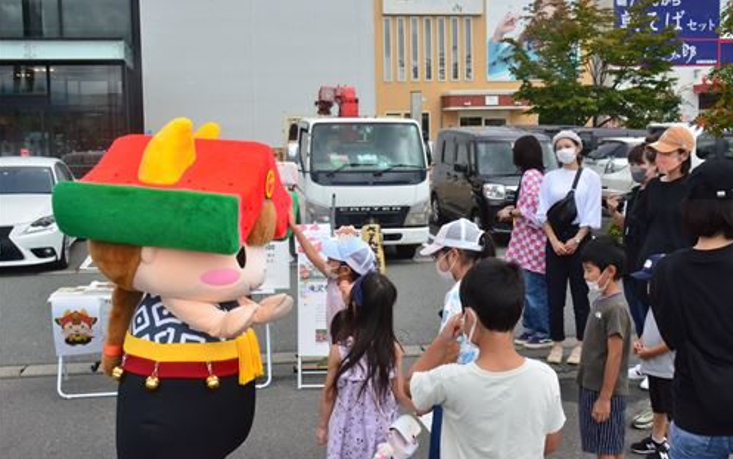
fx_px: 919
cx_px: 366
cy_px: 219
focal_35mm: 46
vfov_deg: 28.0
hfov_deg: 43.5
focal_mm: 30
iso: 2500
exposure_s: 1/1000
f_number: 16
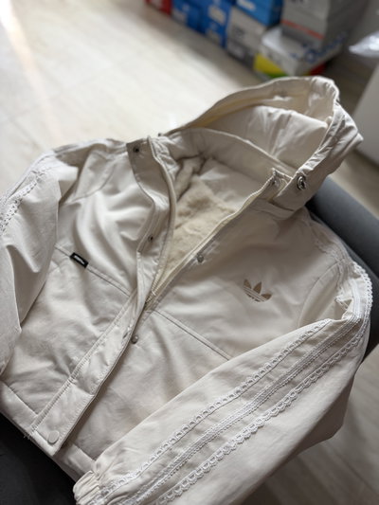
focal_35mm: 24
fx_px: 350
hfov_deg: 56.8
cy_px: 252
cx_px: 190
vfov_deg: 71.6
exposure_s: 1/61
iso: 200
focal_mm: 6.76
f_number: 1.78
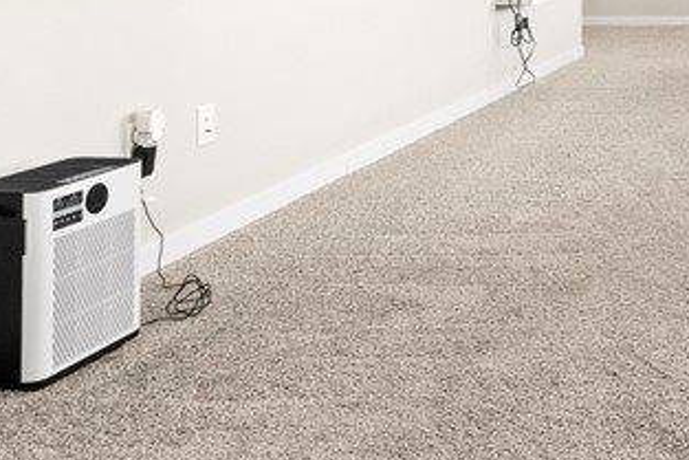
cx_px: 887
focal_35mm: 52
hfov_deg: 30.4
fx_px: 996
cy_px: -103
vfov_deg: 23.6
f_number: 8
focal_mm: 10
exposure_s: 1/8
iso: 400
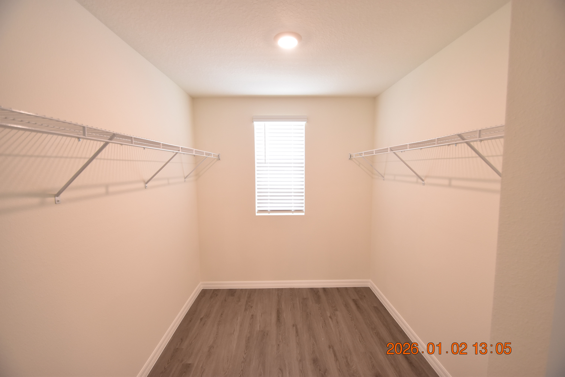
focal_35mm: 15
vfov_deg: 77.3
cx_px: 282
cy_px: 188
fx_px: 235
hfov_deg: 100.4
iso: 800
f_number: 3.5
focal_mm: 10
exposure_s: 1/45
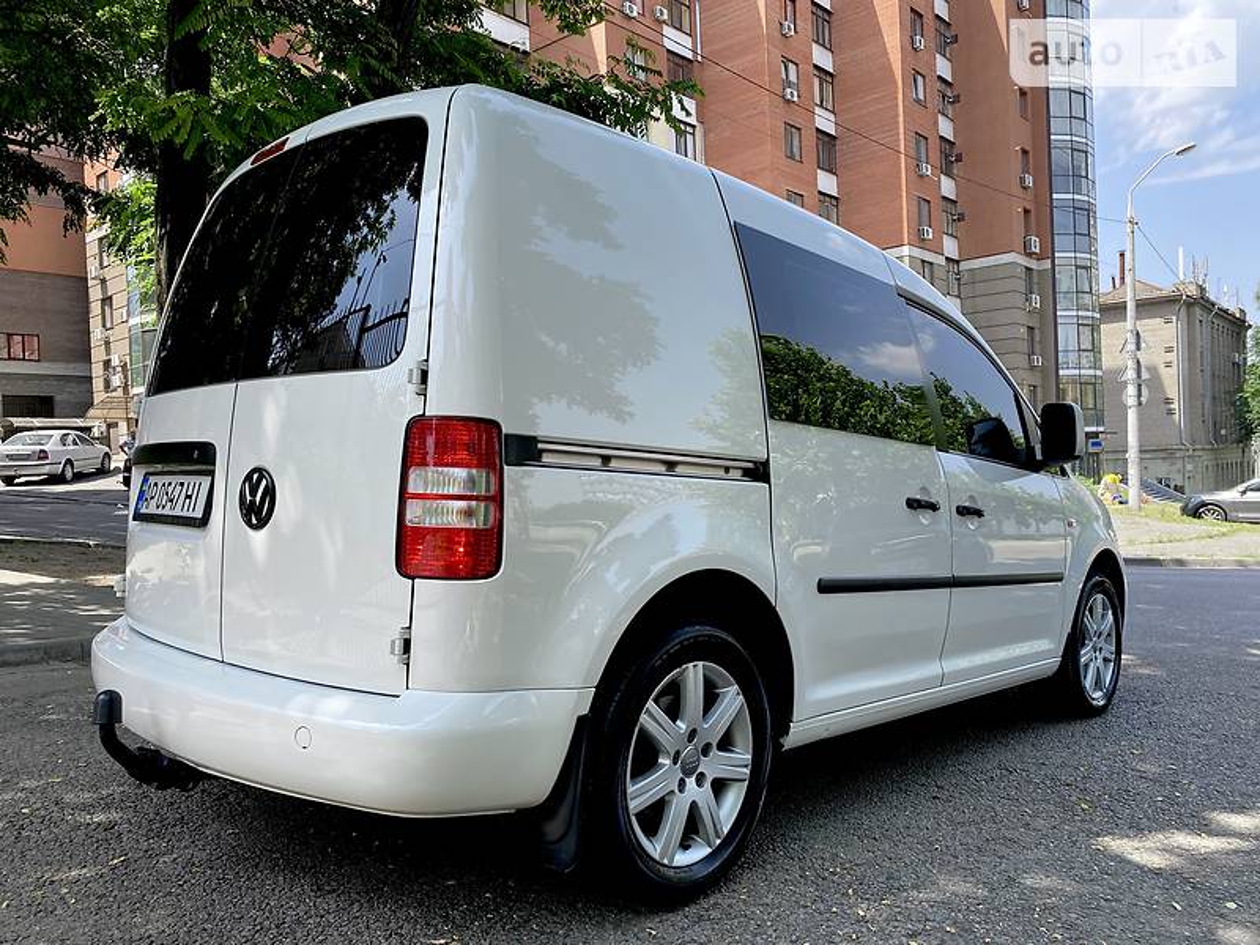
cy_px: 472
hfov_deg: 67.3
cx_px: 630
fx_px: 946
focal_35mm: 26
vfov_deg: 53.1
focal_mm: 4.2
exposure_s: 1/604
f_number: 1.8
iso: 32
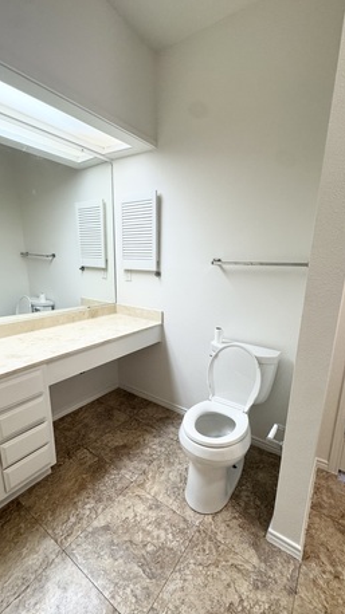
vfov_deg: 99.4
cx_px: 176
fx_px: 261
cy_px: 316
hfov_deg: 67.0
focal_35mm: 16
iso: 160
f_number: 2.2
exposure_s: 1/120
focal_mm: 2.22
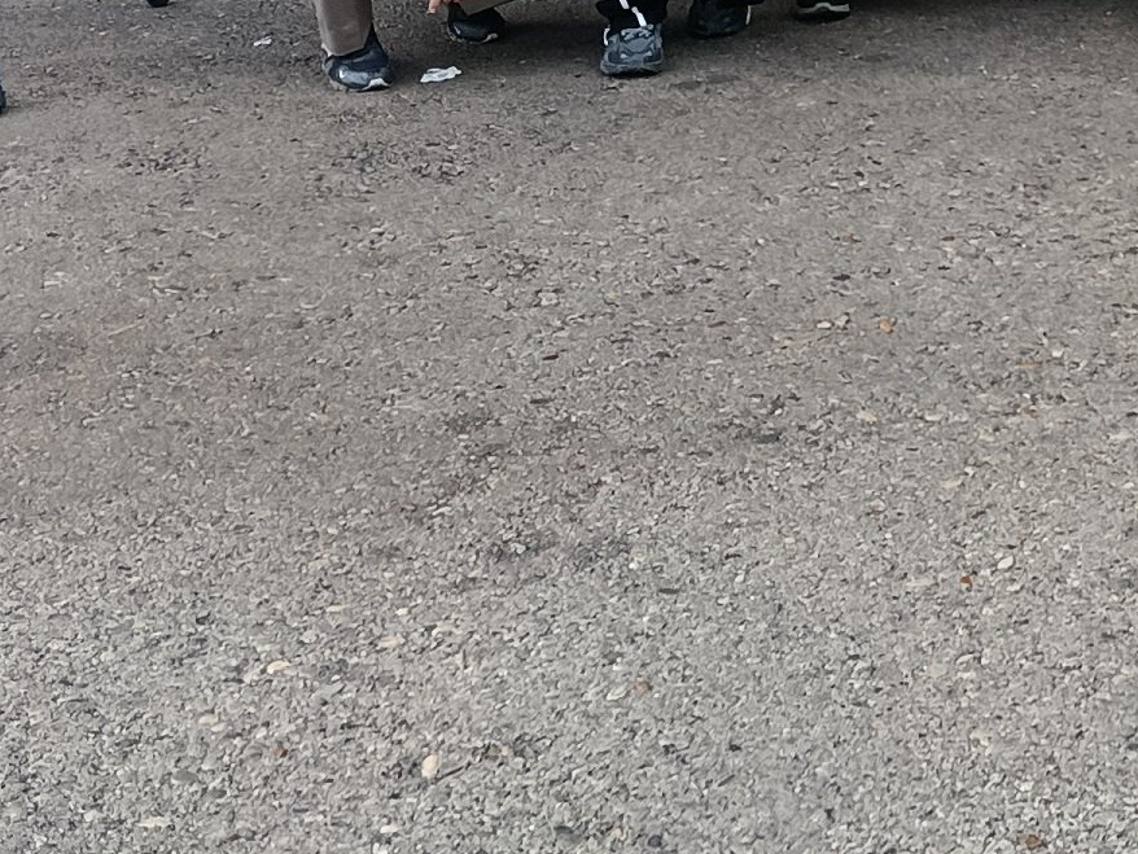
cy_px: -415
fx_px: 2696
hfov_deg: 20.4
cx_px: 1704
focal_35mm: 82
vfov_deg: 16.5
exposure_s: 1/100
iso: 168
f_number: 1.7
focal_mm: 5.24
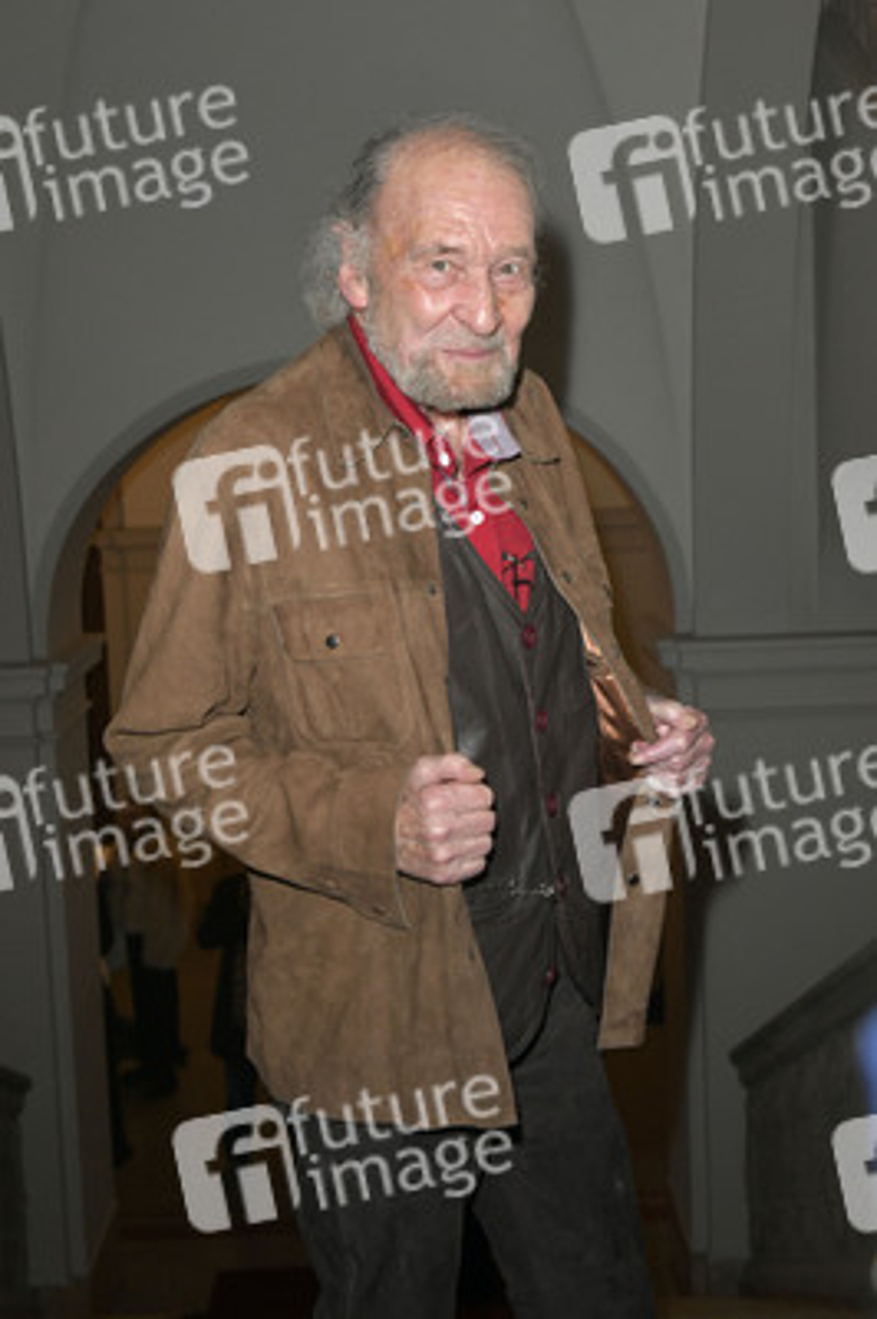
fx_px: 1537
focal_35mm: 42
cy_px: 660
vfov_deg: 46.4
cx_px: 438
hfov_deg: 31.8
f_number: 7.1
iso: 1600
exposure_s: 1/250
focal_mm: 42
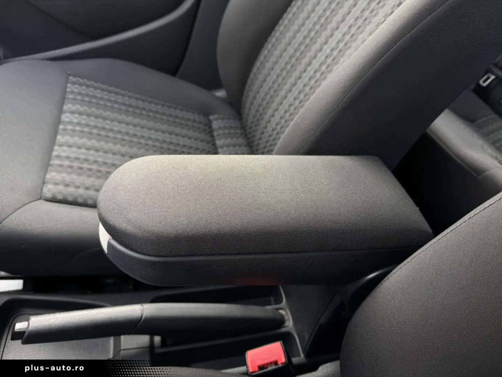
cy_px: 188
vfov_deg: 56.8
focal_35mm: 24
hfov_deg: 71.6
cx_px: 251
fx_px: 348
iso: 64
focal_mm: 6.76
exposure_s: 1/140
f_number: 1.78
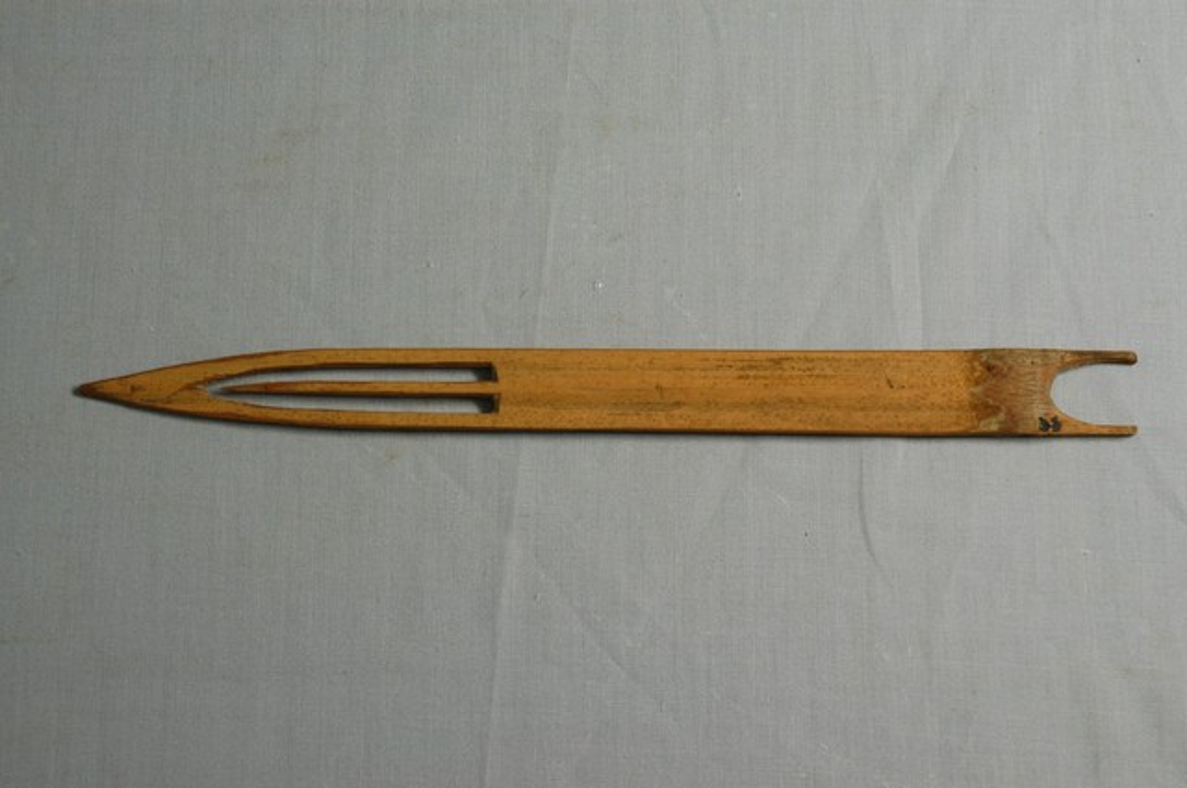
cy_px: 394
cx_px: 594
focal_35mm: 82
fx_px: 2717
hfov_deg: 24.6
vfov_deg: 16.5
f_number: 10
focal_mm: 55
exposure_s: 1/10
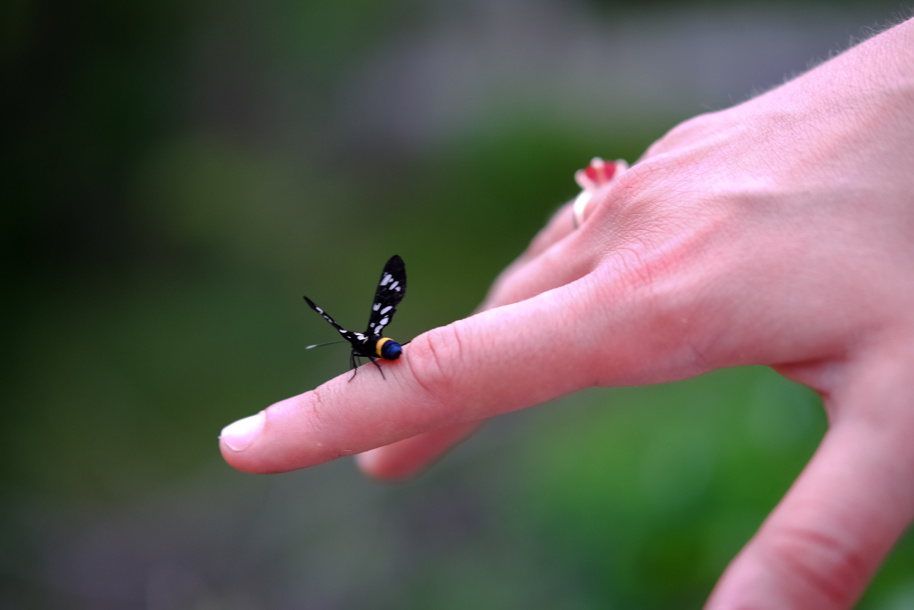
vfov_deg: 18.2
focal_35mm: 75
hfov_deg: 27.0
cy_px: 305
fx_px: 1904
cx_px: 457
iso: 100
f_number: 2
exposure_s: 1/80
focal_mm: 50
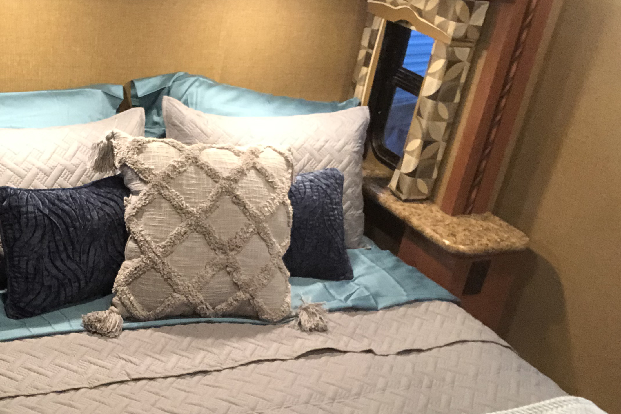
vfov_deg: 28.0
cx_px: 179
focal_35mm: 48
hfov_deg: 40.3
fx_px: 828
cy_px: 262
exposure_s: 1/30
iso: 400
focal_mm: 2.87
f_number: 2.2
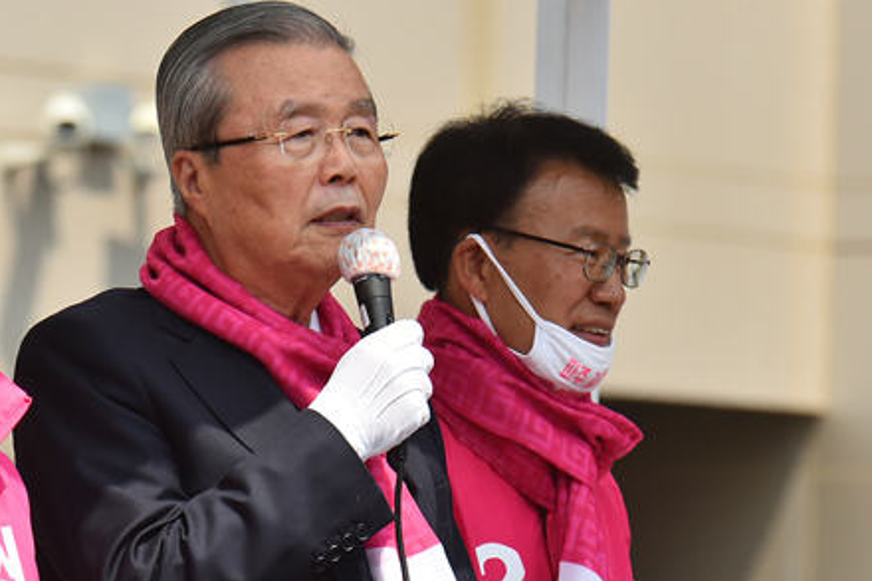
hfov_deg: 5.7
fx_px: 8813
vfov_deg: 3.8
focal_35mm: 364
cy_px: 371
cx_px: 277
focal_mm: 250
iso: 320
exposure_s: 1/640
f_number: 9
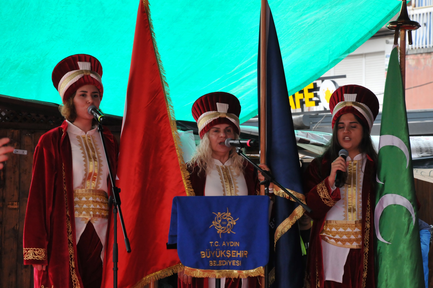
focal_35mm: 180
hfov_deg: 11.4
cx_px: 216
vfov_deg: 7.6
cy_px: 144
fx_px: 2162
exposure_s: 1/250
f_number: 8
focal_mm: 120
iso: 1250
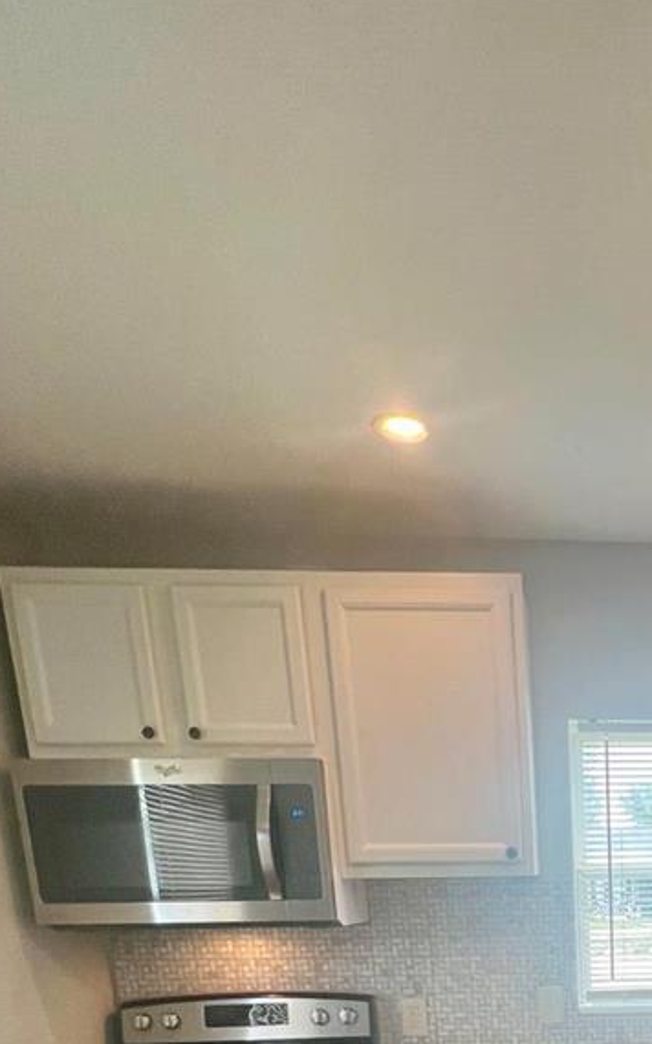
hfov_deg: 38.2
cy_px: 1092
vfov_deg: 49.6
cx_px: 656
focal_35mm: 29
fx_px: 825
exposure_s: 1/120
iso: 64
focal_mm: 1.57
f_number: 1.8
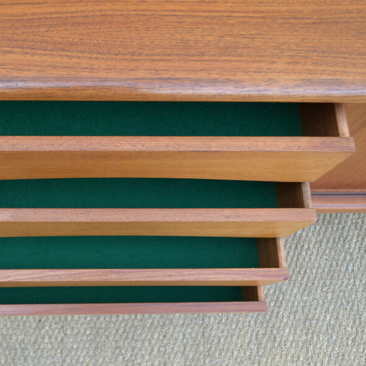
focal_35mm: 37
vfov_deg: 45.3
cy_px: 182
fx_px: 438
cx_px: 111
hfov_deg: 44.4
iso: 200
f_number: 3.5
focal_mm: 19
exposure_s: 1/125
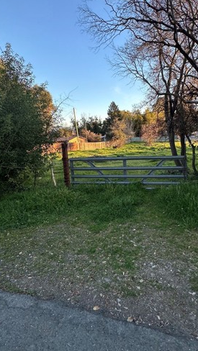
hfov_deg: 55.6
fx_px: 186
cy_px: 156
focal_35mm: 20
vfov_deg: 86.3
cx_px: 117
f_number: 2.2
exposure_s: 1/160
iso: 40
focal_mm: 2.22
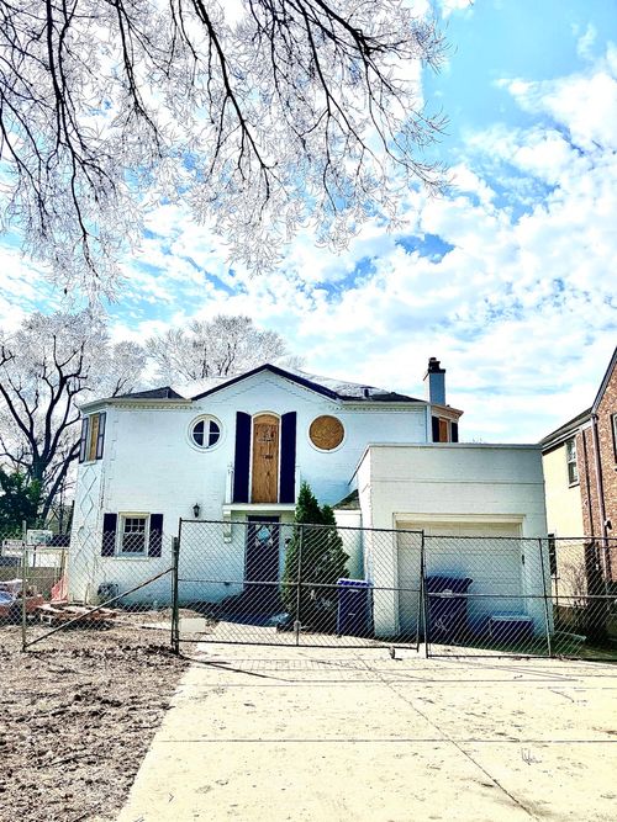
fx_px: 666
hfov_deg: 49.7
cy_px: 411
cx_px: 308
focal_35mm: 28
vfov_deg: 63.5
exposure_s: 1/6944
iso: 32
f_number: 1.8
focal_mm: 3.99
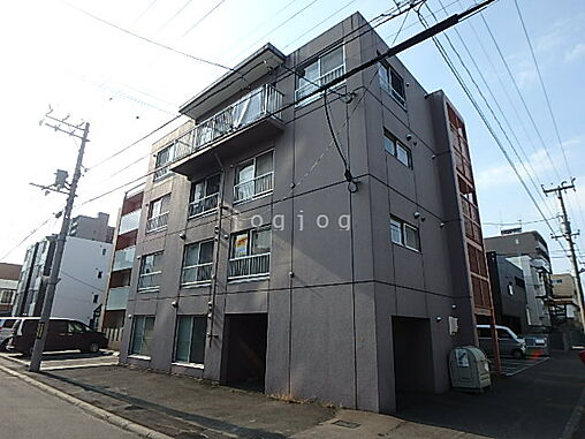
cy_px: 220
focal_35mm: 21
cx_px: 292
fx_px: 355
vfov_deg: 63.4
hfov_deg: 79.0
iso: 125
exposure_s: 1/800
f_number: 3.5
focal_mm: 3.7
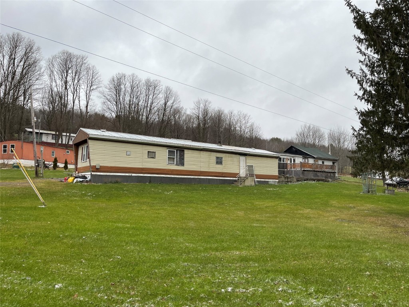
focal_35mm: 26
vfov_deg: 53.1
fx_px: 307
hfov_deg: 67.3
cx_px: 204
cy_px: 154
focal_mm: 5.1
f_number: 1.6
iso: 50
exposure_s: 1/732
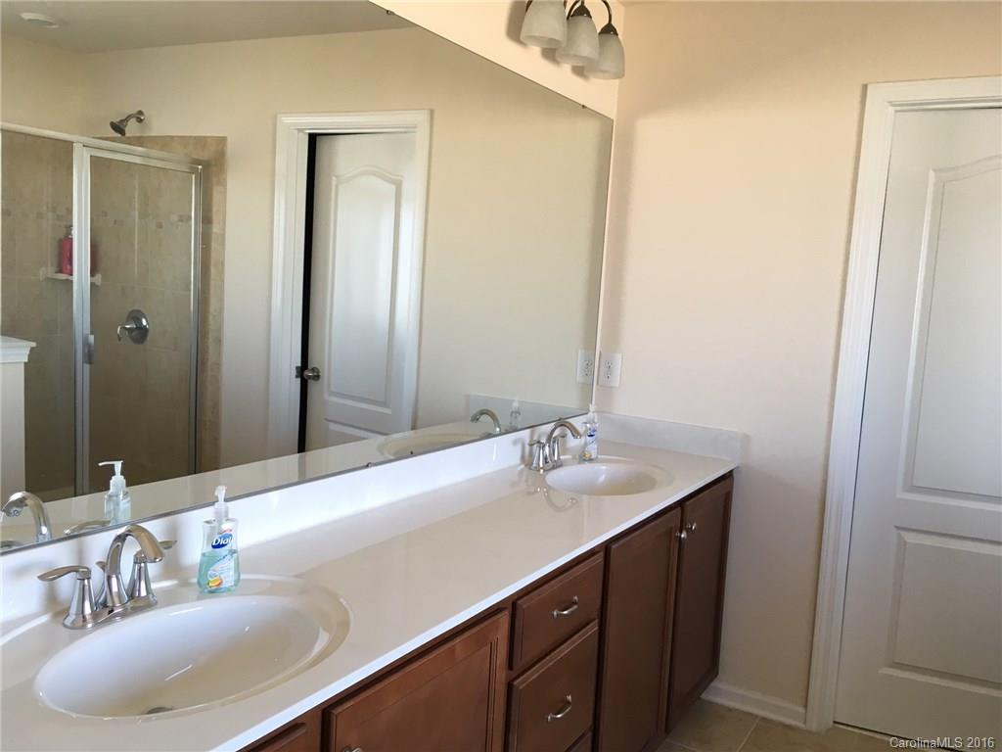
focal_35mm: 29
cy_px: 376
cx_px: 501
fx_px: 839
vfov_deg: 48.2
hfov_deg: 61.7
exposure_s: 1/30
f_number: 2.2
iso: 64
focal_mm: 4.15
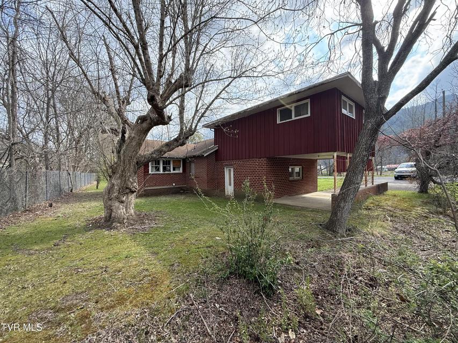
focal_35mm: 14
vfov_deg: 85.7
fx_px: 185
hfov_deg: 102.1
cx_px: 229
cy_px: 172
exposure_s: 1/590
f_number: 2.2
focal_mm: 2.22
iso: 64
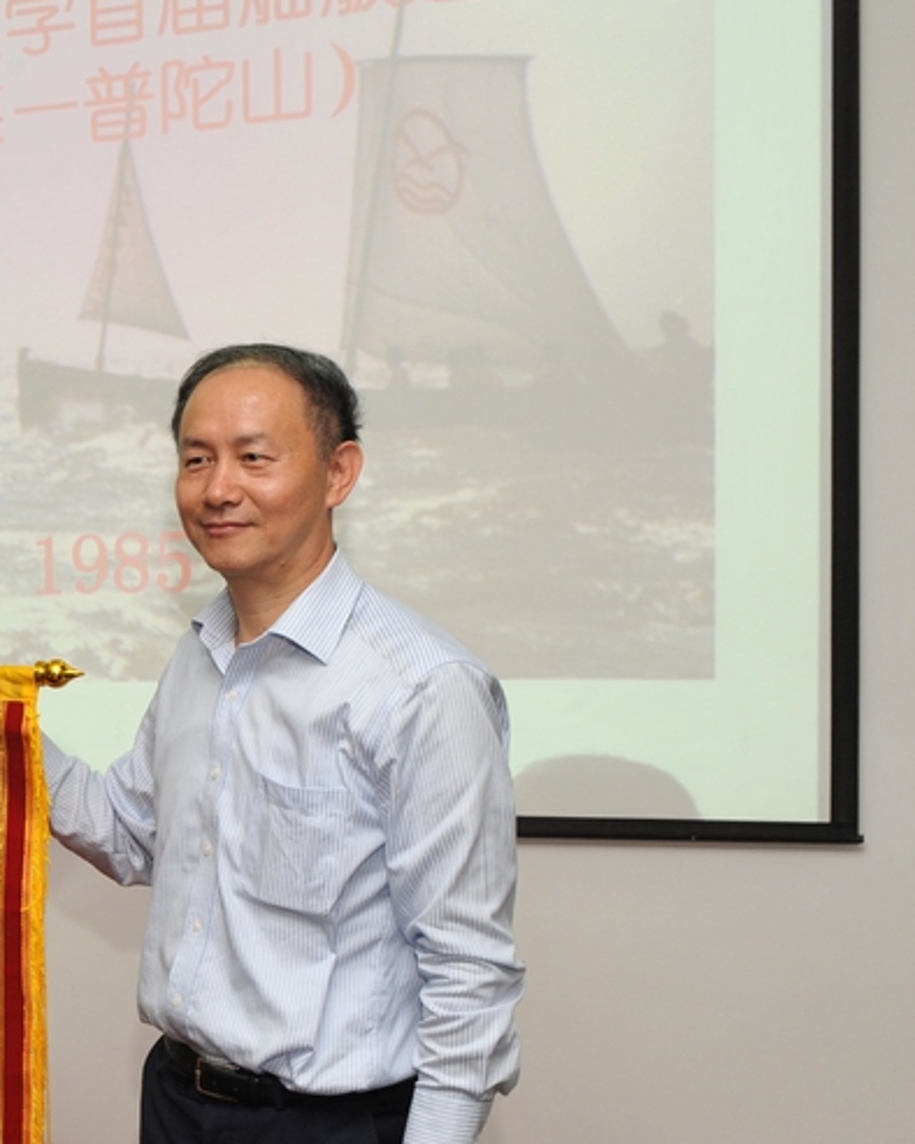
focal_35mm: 59
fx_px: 1998
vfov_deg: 31.8
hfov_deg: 23.8
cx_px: -142
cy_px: 724
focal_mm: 31
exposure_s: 1/125
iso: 800
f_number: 6.3
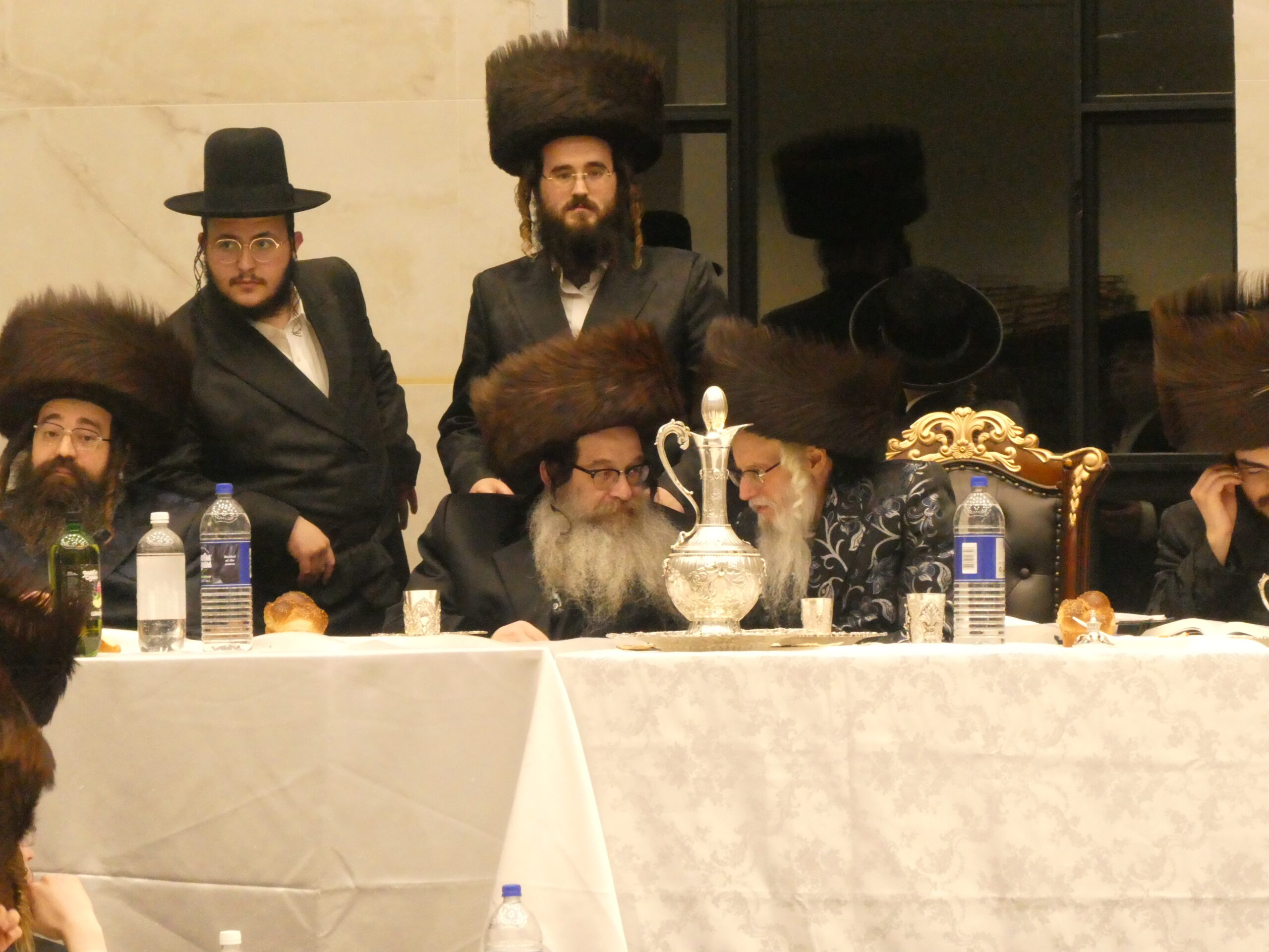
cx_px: 634
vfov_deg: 8.6
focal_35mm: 172
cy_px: 476
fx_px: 6305
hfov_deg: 11.5
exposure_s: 1/80
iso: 1600
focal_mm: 30.9
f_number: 5.6
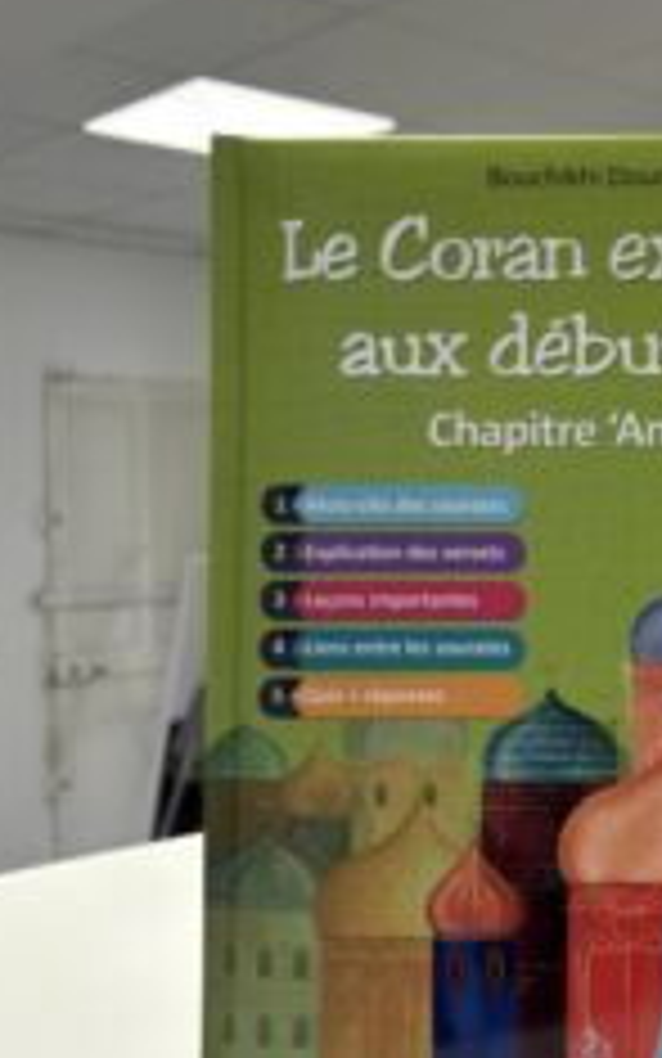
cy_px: 545
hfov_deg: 26.7
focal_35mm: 47
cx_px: 572
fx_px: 1356
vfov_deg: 42.6
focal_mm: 5.96
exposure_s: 1/100
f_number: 1.6
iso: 80
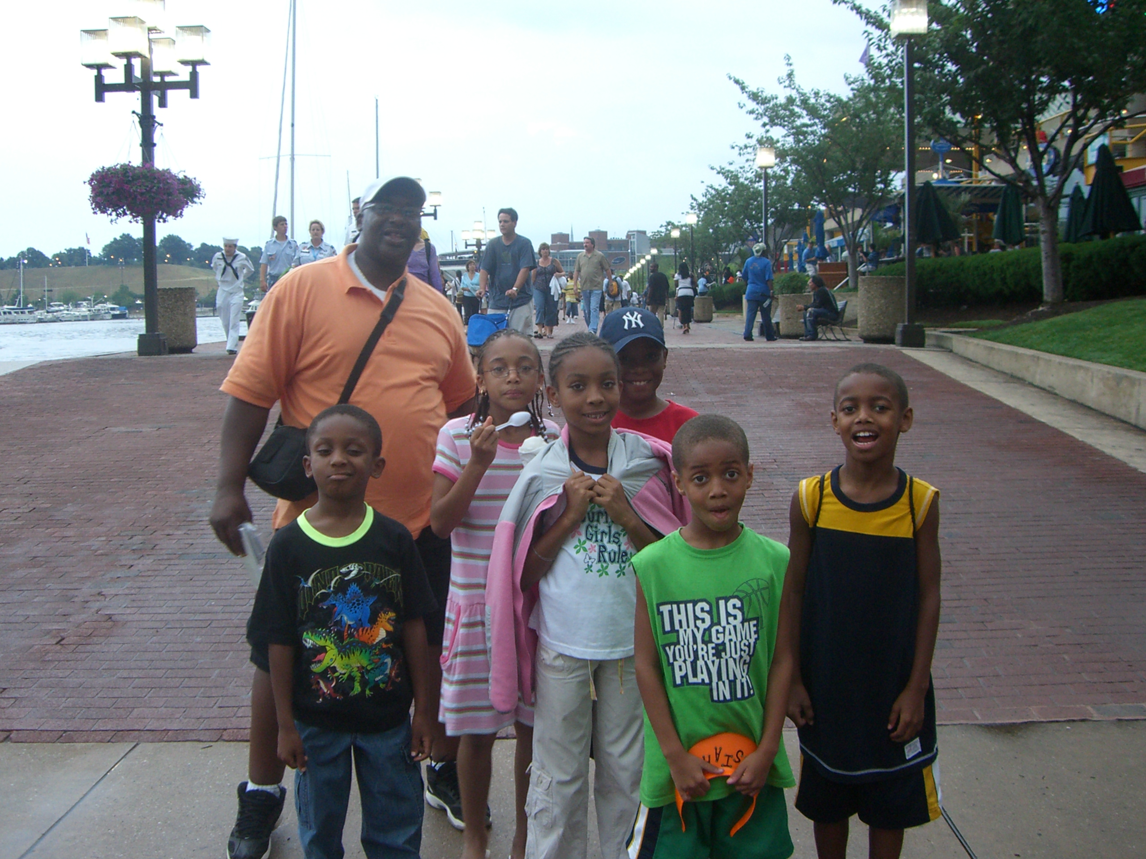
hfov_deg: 49.0
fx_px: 1258
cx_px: 573
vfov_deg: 37.7
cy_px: 430
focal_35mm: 38
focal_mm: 6.2
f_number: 2.7
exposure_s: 1/100
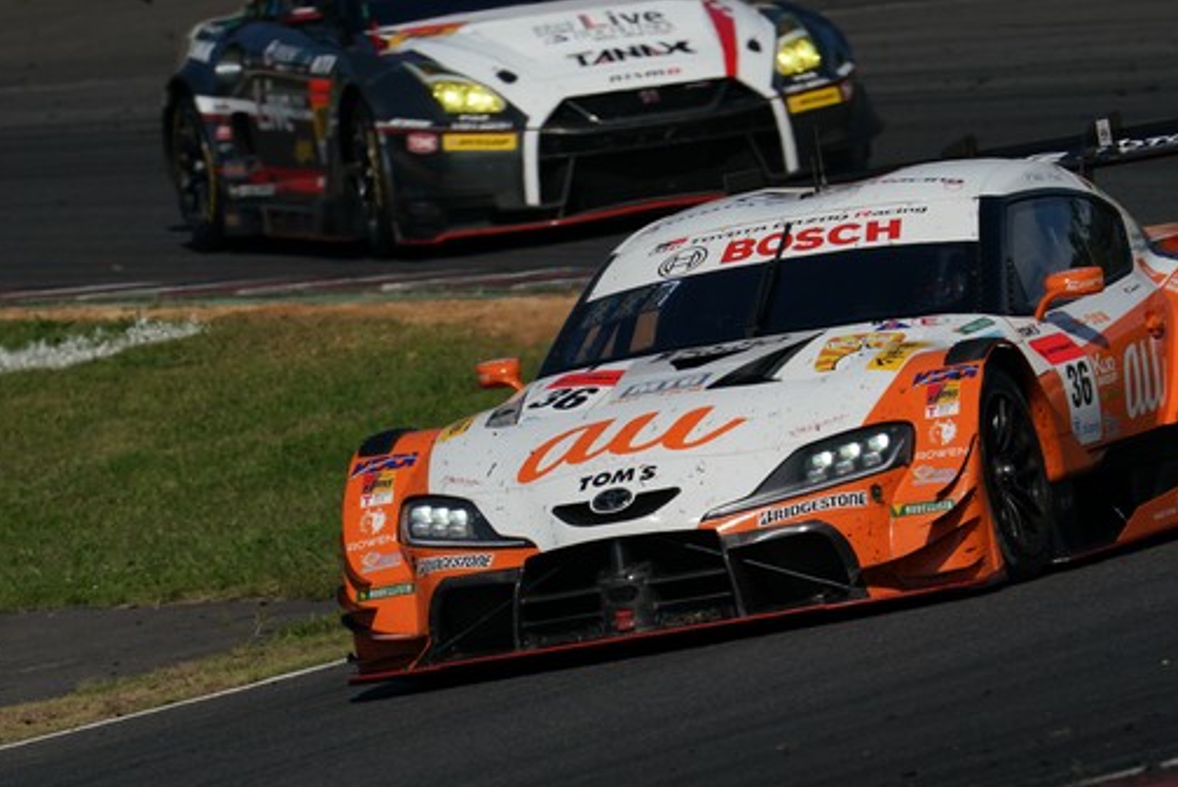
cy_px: 412
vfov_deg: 1.6
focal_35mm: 858
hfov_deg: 2.4
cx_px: 567
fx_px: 28091
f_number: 11
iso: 200
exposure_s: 1/1000
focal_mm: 600
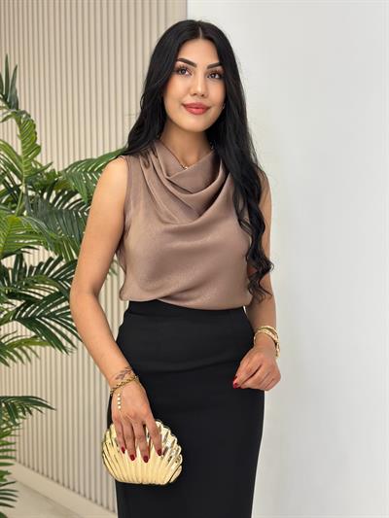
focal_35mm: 48
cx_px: 194
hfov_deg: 30.3
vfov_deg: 39.6
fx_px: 719
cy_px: 259
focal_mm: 6.86
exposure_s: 1/141
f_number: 1.78
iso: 64
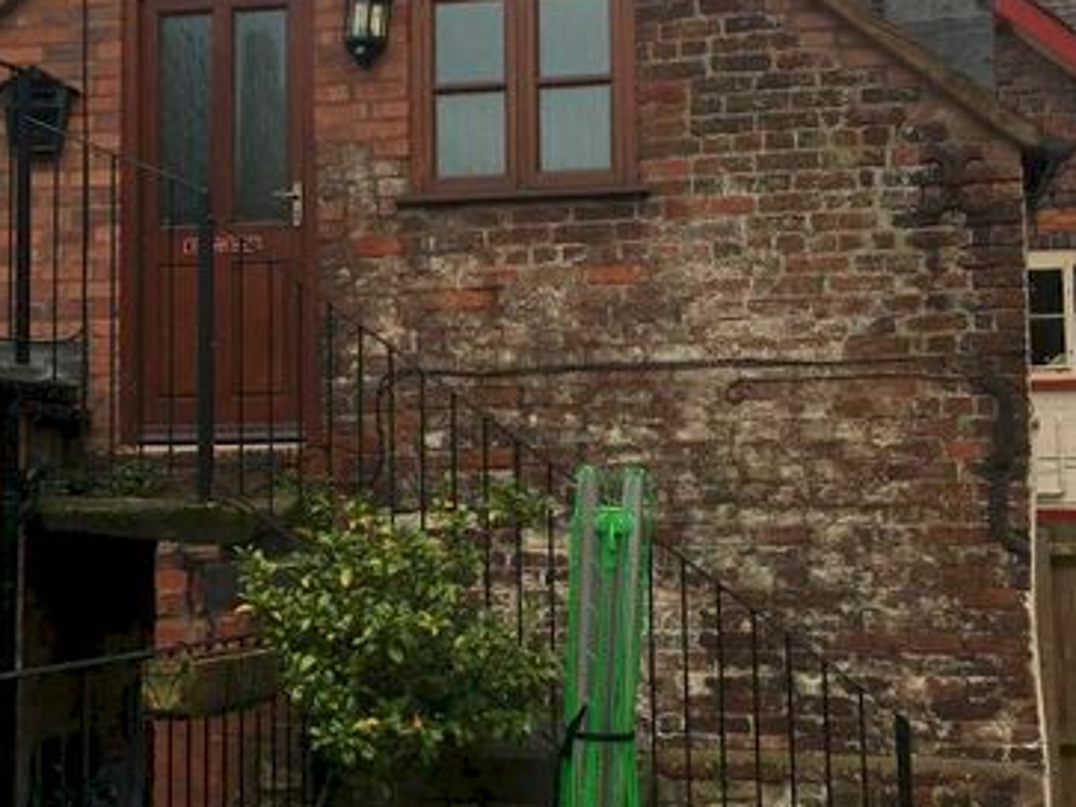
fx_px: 1740
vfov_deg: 26.0
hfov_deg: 34.2
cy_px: 322
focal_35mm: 56
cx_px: 415
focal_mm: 4.15
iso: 25
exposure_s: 1/439
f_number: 2.2
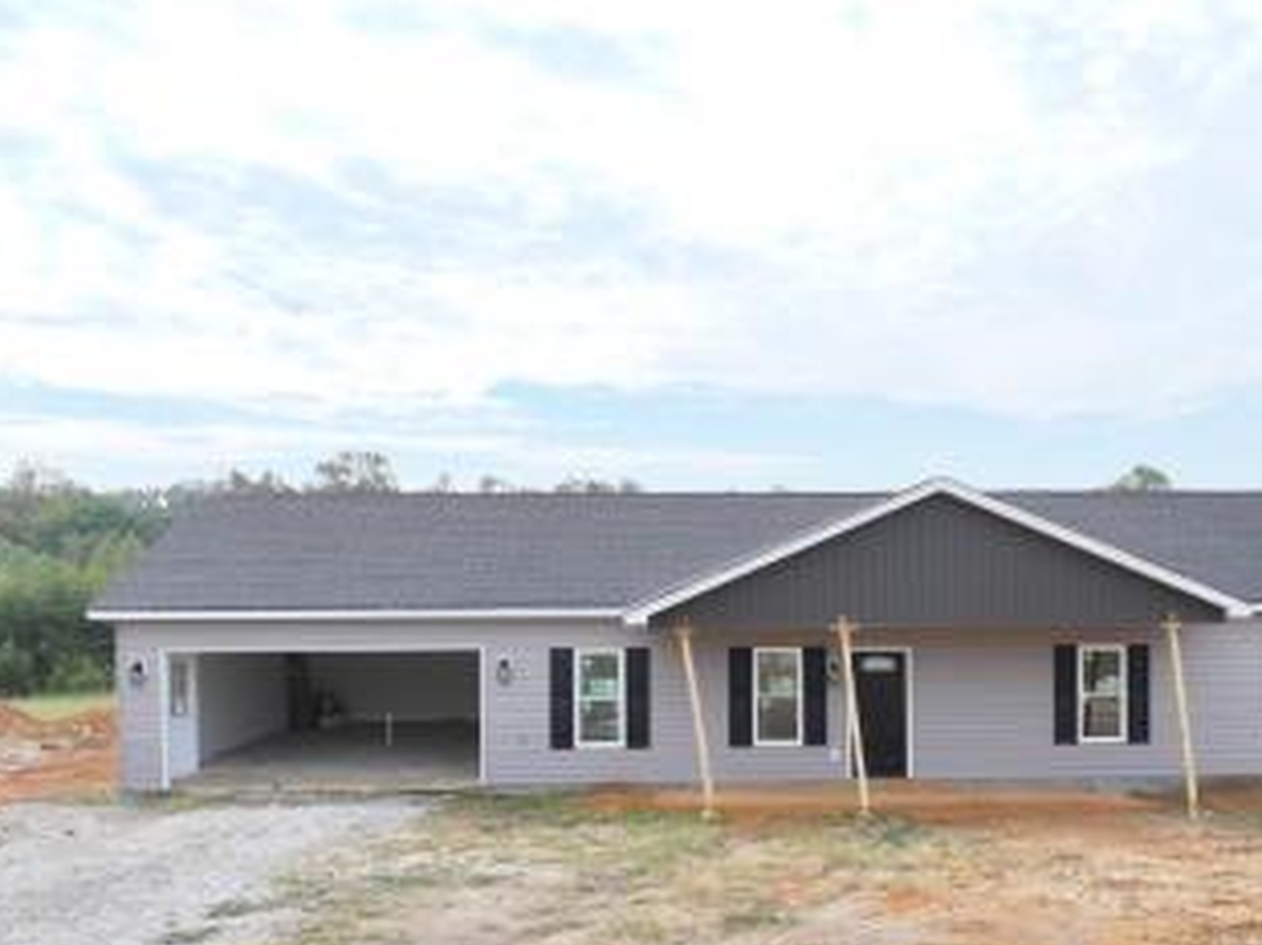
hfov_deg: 57.7
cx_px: 790
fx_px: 1129
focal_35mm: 31
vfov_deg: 45.1
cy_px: 574
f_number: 2.8
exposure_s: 1/100
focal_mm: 12.29
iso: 400
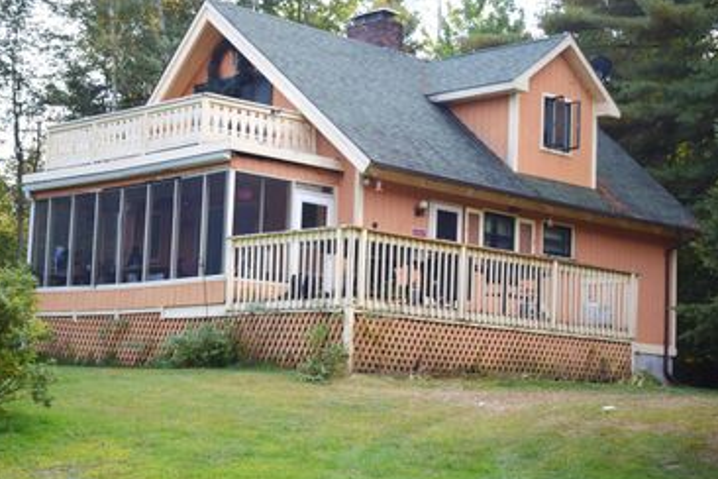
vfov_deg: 19.0
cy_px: 262
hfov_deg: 28.2
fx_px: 1430
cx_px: 306
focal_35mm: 72
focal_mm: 35
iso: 200
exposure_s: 1/200
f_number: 4.5
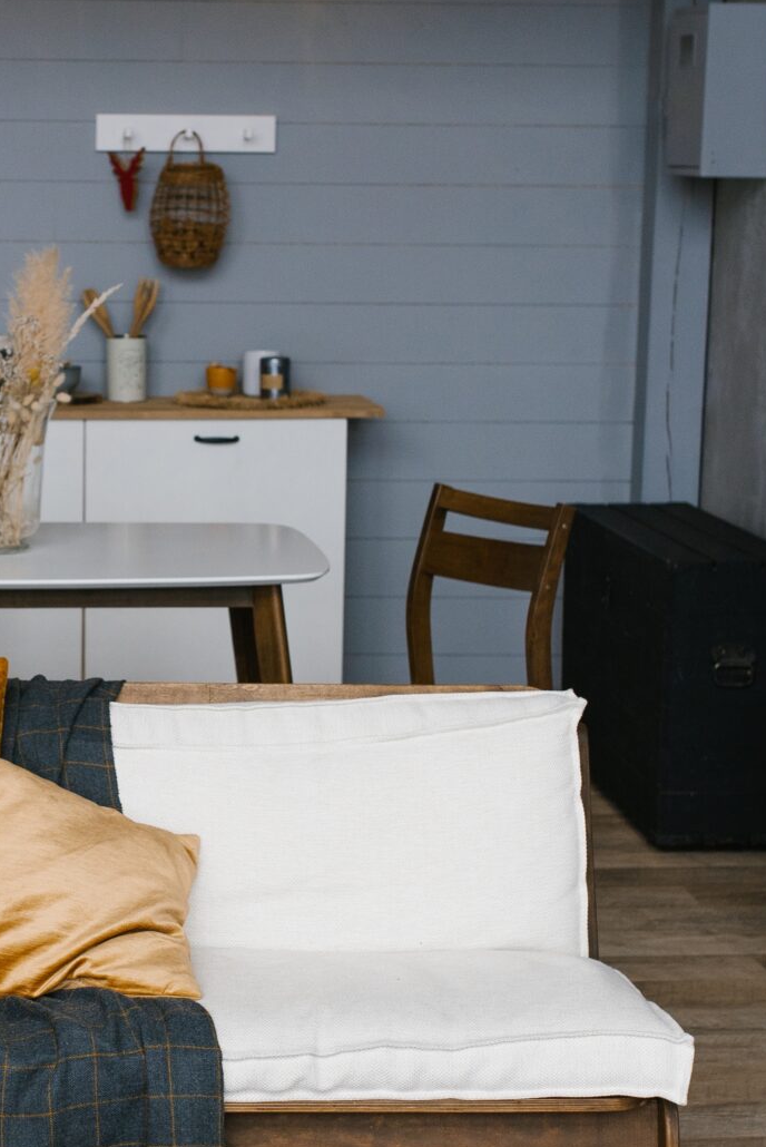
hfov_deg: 15.5
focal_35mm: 87
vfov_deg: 23.4
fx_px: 2773
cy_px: 600
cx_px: 38
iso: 200
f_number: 4
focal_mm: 35
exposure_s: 1/160
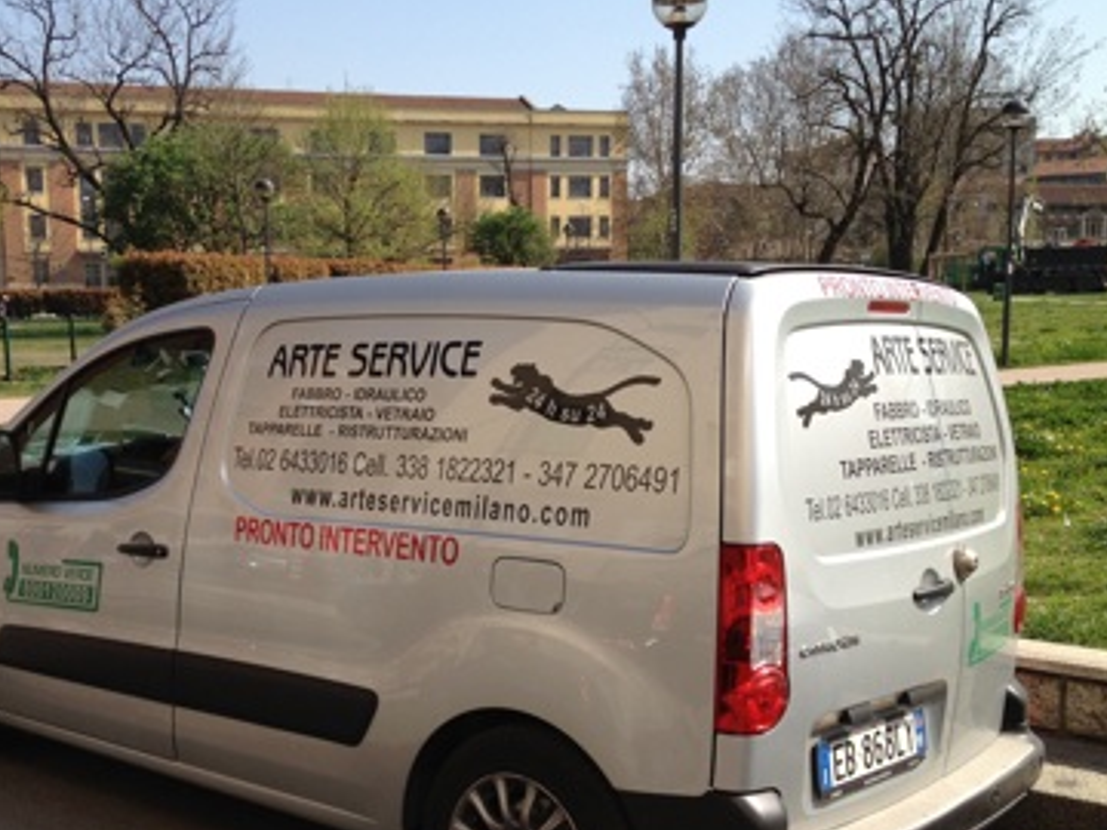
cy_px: 520
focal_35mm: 49
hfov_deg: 38.7
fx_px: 1567
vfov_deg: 29.6
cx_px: 418
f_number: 2.4
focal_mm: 4.28
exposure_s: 1/1381
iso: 64
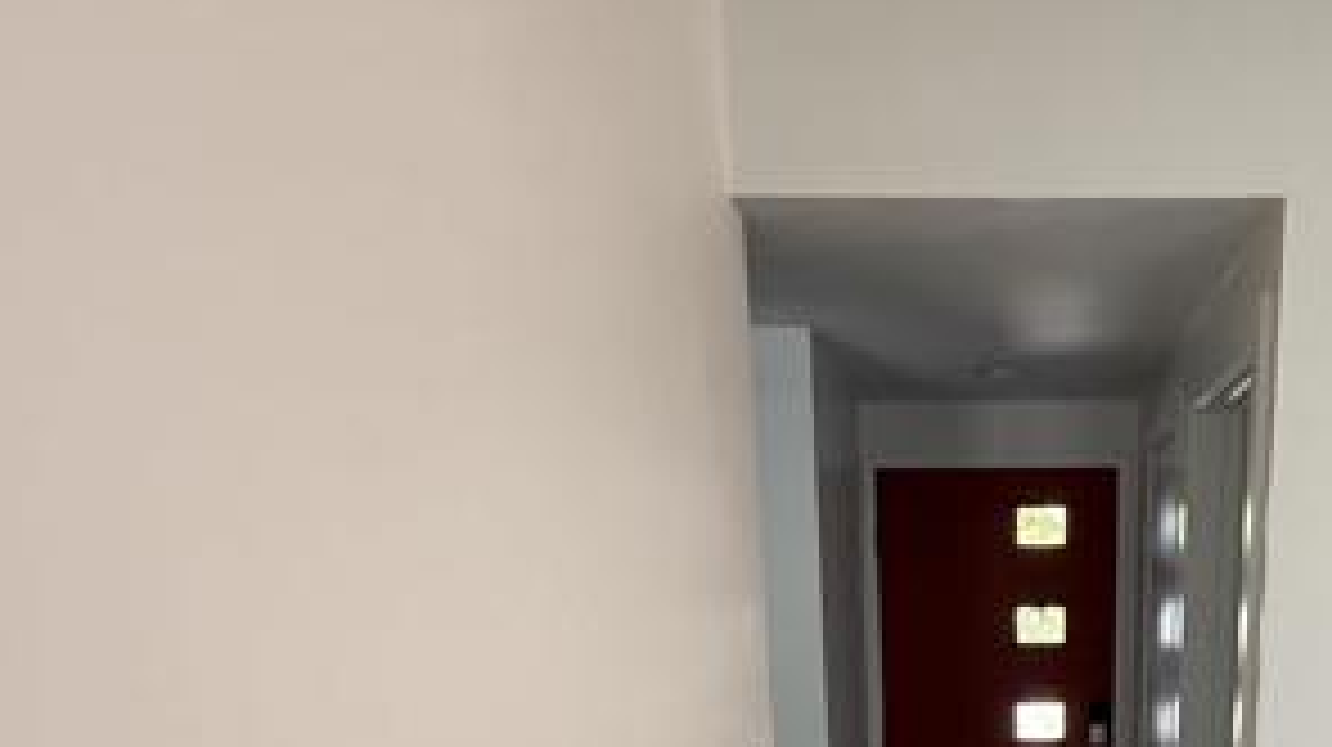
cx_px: 994
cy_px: 918
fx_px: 1165
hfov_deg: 56.7
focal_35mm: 33
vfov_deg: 29.9
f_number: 2.2
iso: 320
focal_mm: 2.22
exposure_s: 1/120
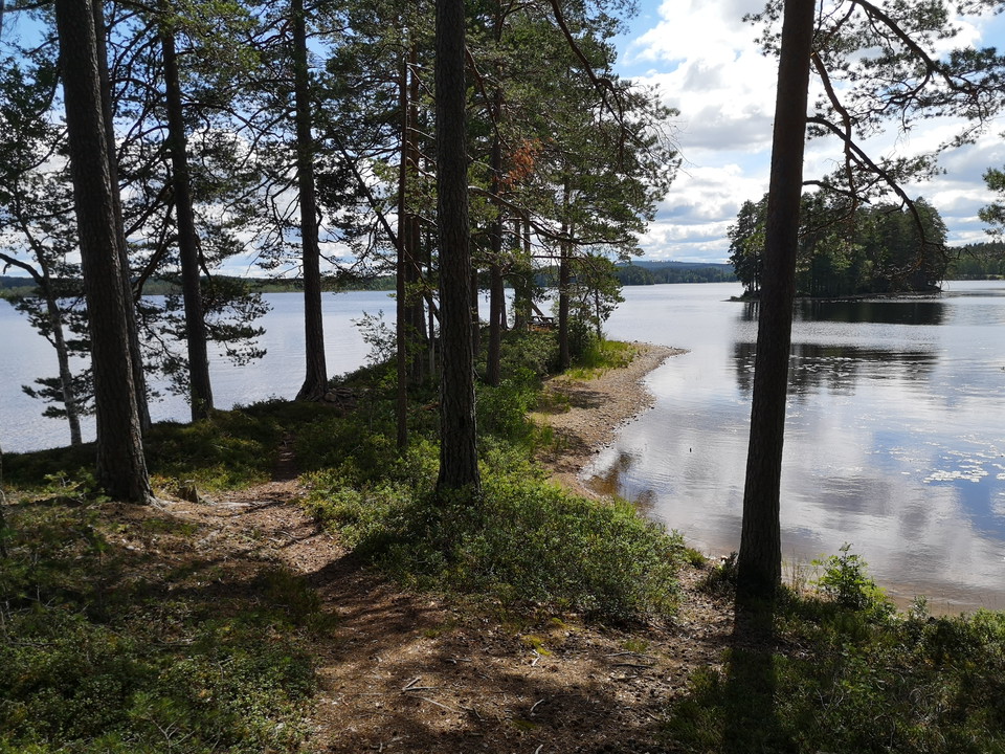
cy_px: 377
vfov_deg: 51.4
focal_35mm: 27
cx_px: 502
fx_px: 784
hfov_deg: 65.3
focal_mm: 3.95
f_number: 1.8
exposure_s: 1/2915
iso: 50
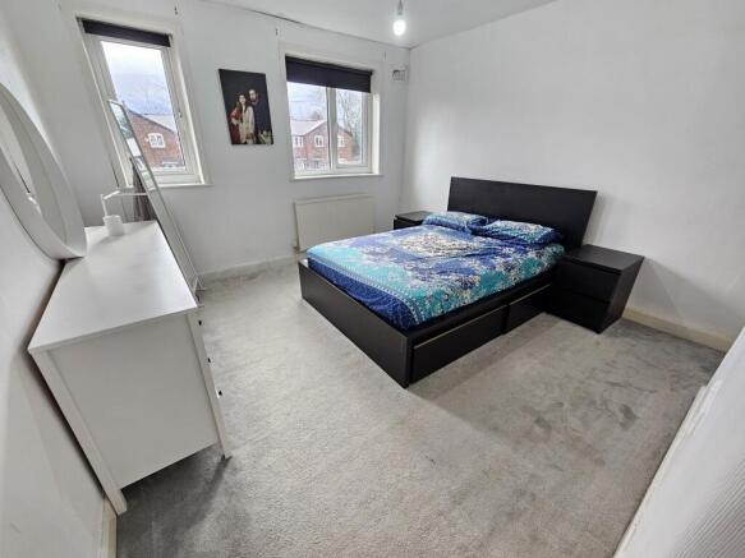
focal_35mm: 13
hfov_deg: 106.2
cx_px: 372
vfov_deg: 89.9
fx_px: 280
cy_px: 279
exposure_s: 1/50
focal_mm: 2.2
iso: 160
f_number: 2.2
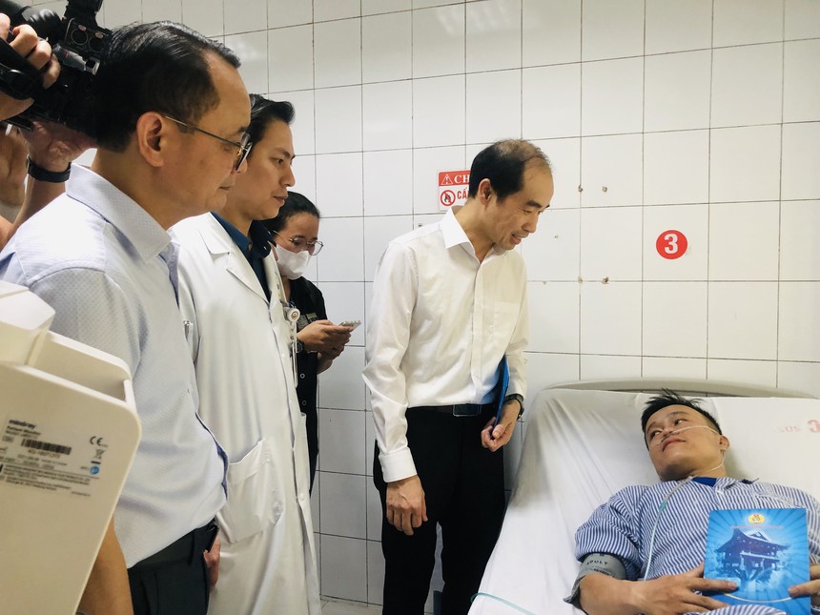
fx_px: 663
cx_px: 410
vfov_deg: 49.7
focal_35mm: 28
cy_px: 308
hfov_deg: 63.4
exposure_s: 1/17
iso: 50
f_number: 1.8
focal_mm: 3.99
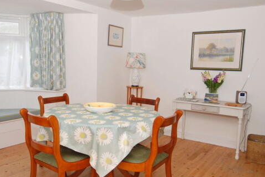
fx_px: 236
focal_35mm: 32
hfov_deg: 58.5
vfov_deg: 41.2
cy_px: 97
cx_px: 115
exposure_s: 1/60
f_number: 4
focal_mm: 10
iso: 160
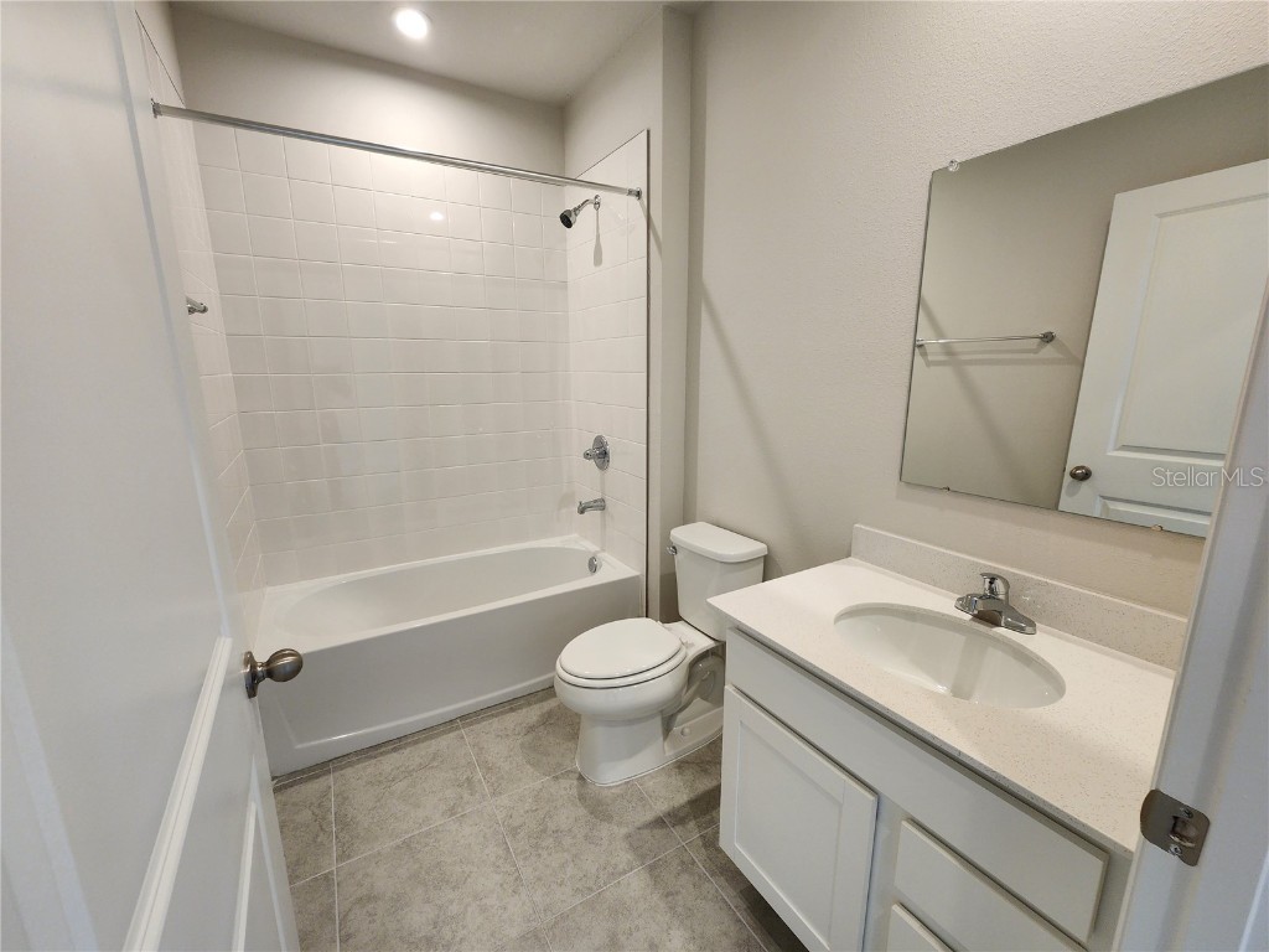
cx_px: 634
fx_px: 477
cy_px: 476
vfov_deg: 89.9
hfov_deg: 106.2
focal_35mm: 13
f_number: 2.2
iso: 160
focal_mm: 2.2
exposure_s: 1/60
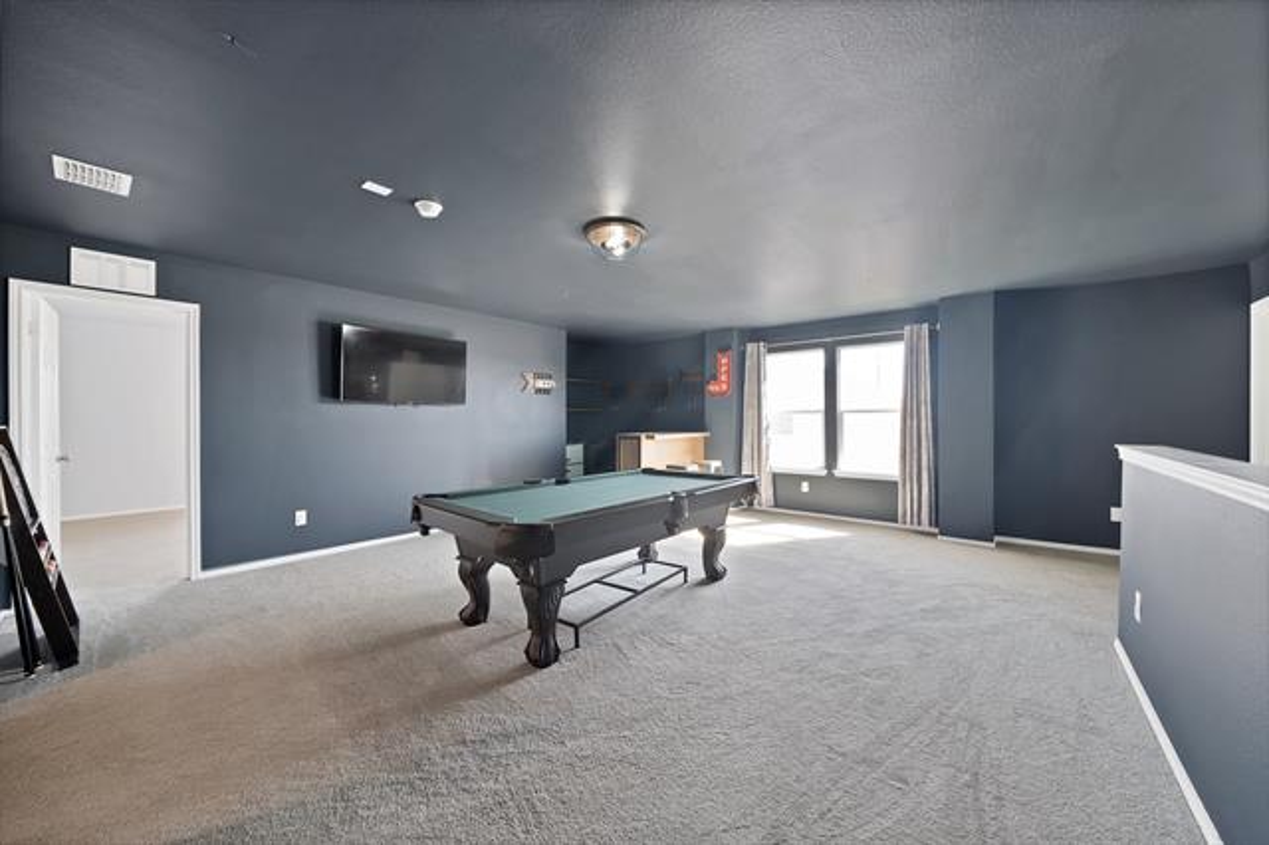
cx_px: 634
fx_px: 423
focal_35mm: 12
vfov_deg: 89.9
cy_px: 422
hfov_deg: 112.6
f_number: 9
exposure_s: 1/2.5
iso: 640
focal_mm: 12
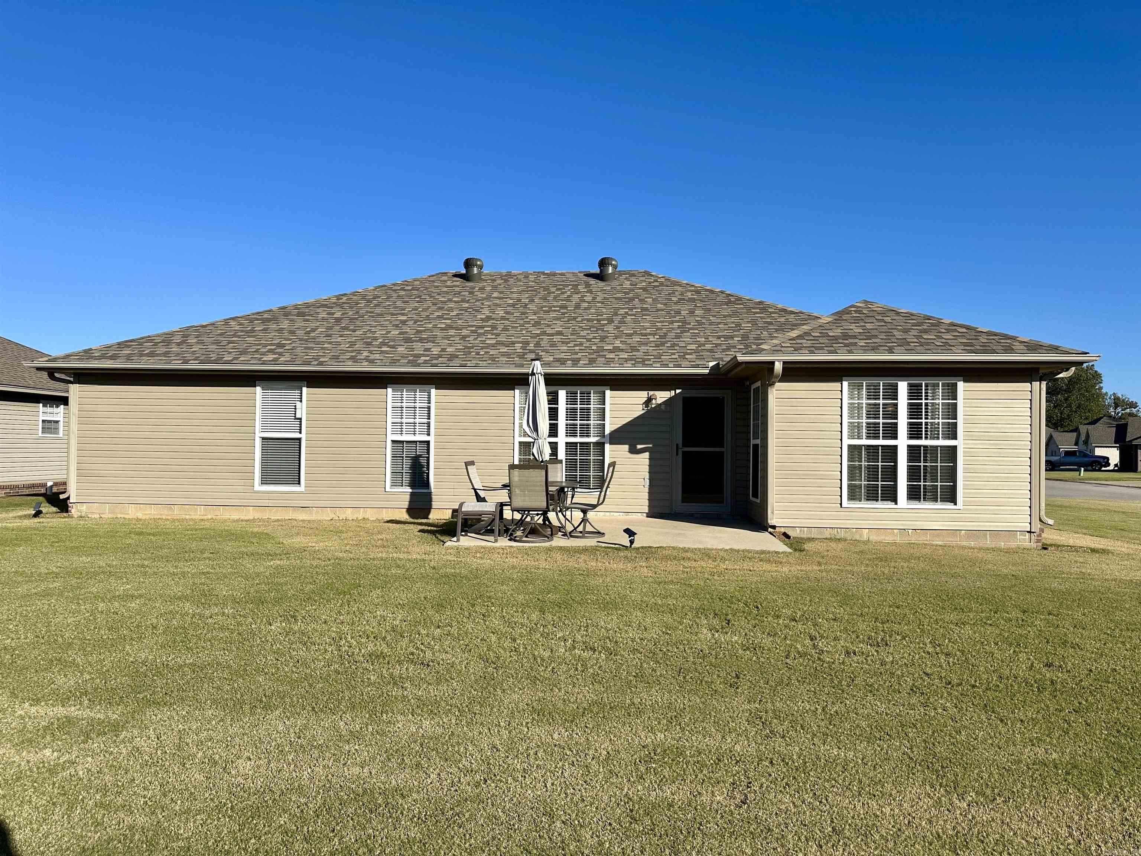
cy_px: 428
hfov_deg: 71.6
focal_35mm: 24
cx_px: 570
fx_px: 791
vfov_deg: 56.8
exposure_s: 1/5848
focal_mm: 6.86
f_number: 1.78
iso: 80
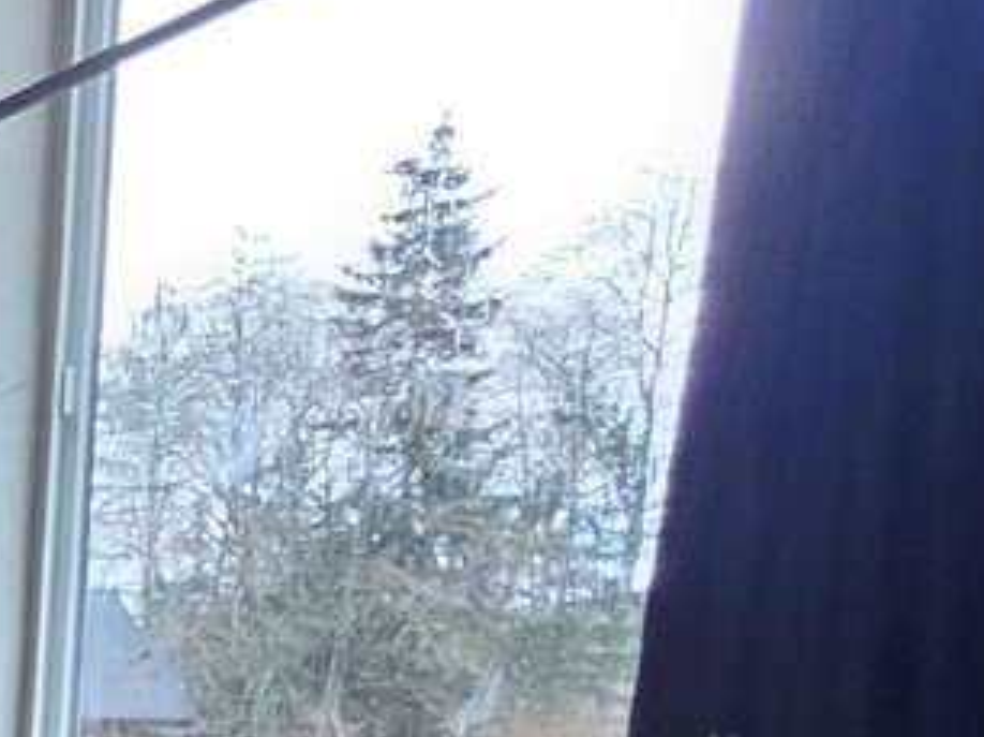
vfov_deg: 20.0
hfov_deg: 15.9
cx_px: -1286
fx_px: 1931
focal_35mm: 68
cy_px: 920
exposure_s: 1/60
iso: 125
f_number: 2.2
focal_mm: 1.74
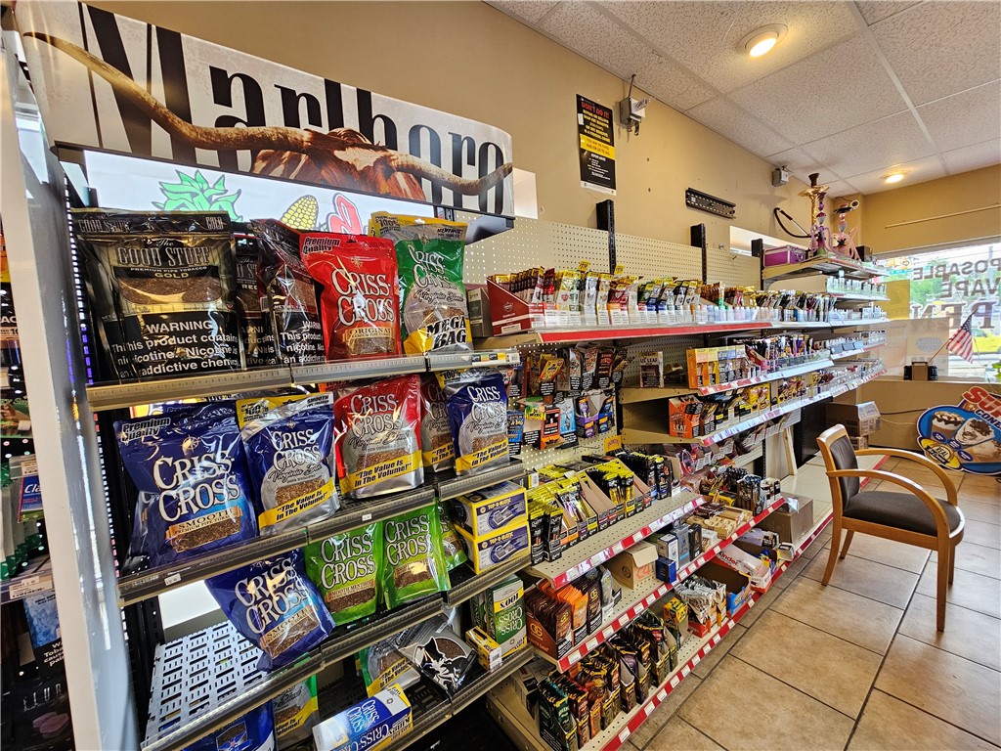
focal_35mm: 13
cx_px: 500
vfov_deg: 89.9
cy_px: 376
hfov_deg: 106.2
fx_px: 376
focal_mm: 2.2
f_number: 2.2
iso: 125
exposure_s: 1/60
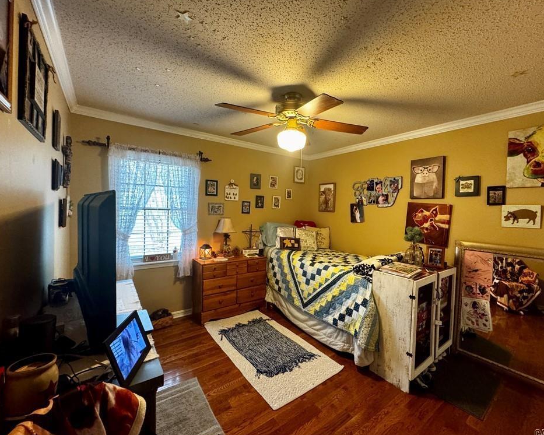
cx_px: 294
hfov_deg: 96.6
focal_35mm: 15
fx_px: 241
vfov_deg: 84.0
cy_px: 216
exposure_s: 1/60
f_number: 2.2
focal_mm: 2.22
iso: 640
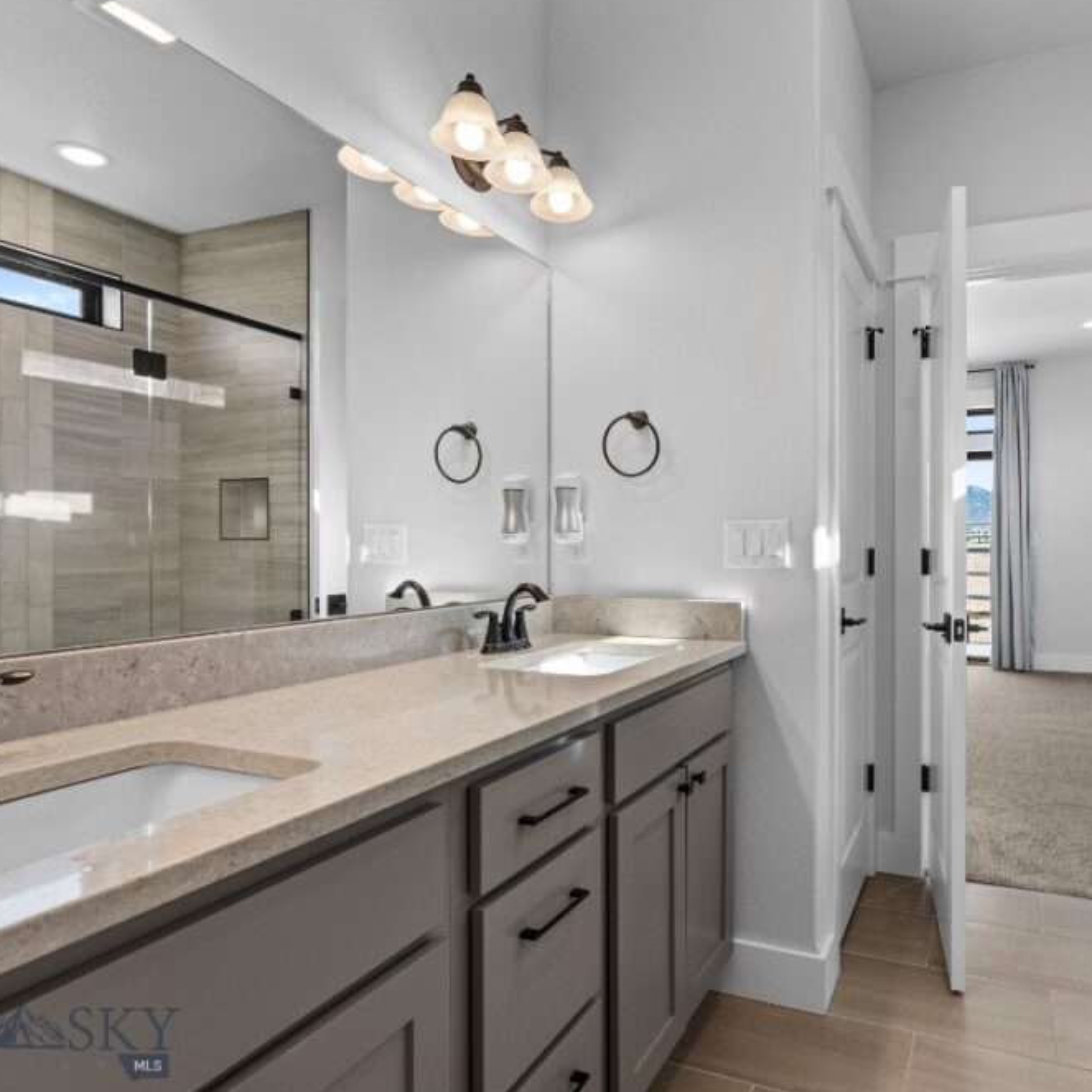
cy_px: 538
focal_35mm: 21
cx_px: 702
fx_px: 749
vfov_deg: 72.1
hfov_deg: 70.6
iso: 320
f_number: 9
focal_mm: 16
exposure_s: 1/15
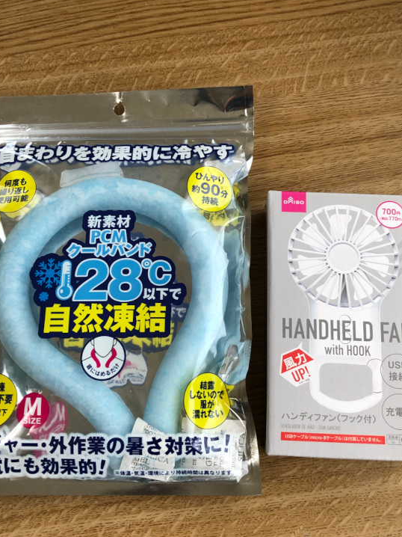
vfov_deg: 47.9
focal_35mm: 39
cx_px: 197
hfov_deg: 36.8
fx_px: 604
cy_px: 255
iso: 32
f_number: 1.8
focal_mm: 3.99
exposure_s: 1/50
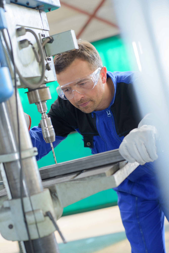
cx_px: 84
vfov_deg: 23.9
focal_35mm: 85
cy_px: 126
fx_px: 598
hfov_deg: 16.1
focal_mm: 85
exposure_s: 1/100
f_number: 3.2
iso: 320
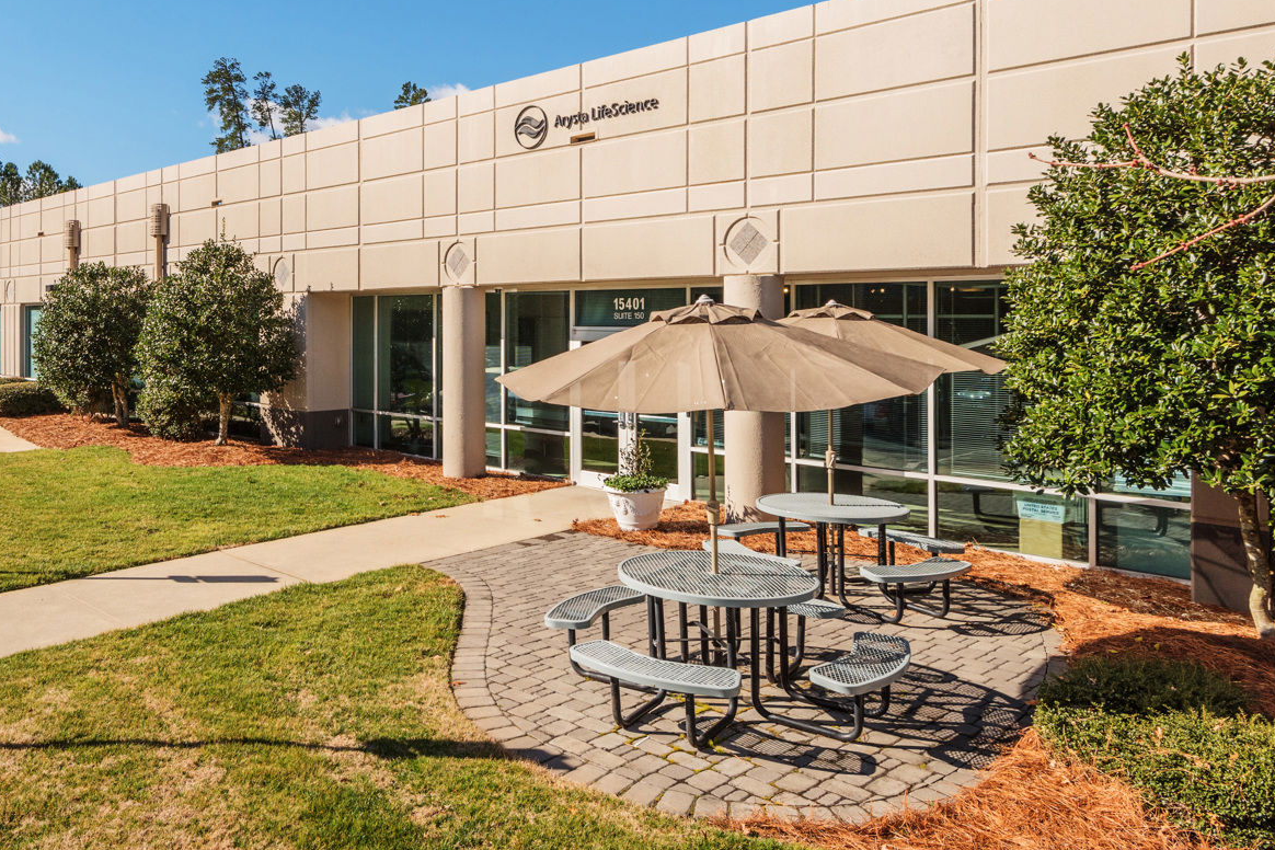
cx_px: 568
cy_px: 279
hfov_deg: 78.3
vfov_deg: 55.9
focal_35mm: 22
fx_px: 779
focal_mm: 16
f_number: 7.1
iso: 200
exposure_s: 1/1000
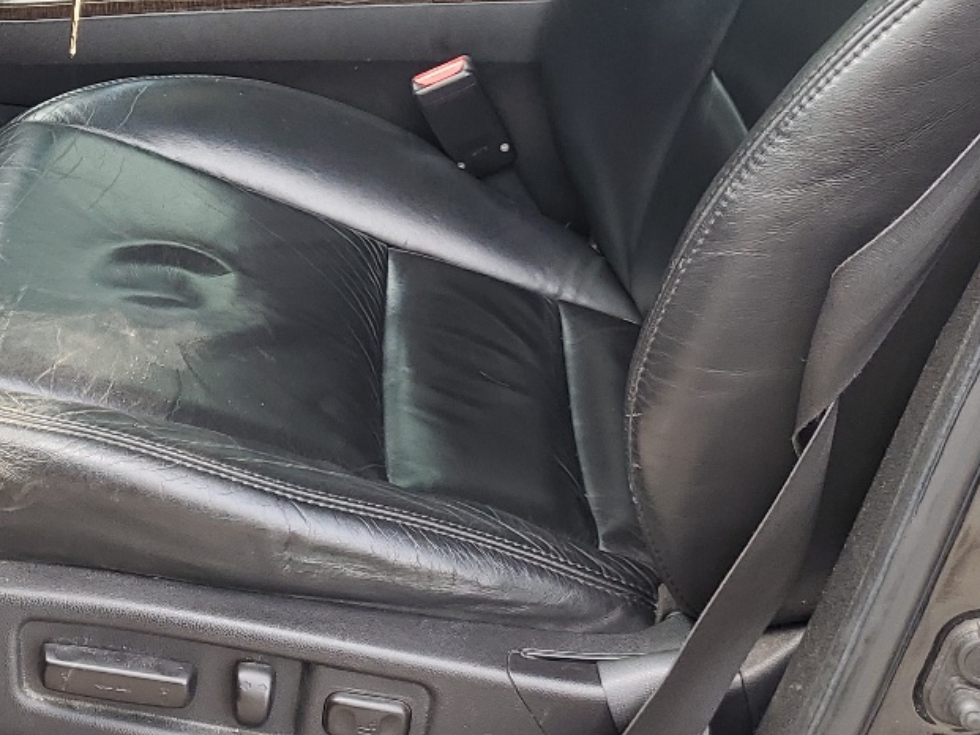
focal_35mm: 67
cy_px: -115
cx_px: 131
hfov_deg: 28.1
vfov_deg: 20.7
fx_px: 1897
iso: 50
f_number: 1.5
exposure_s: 1/132
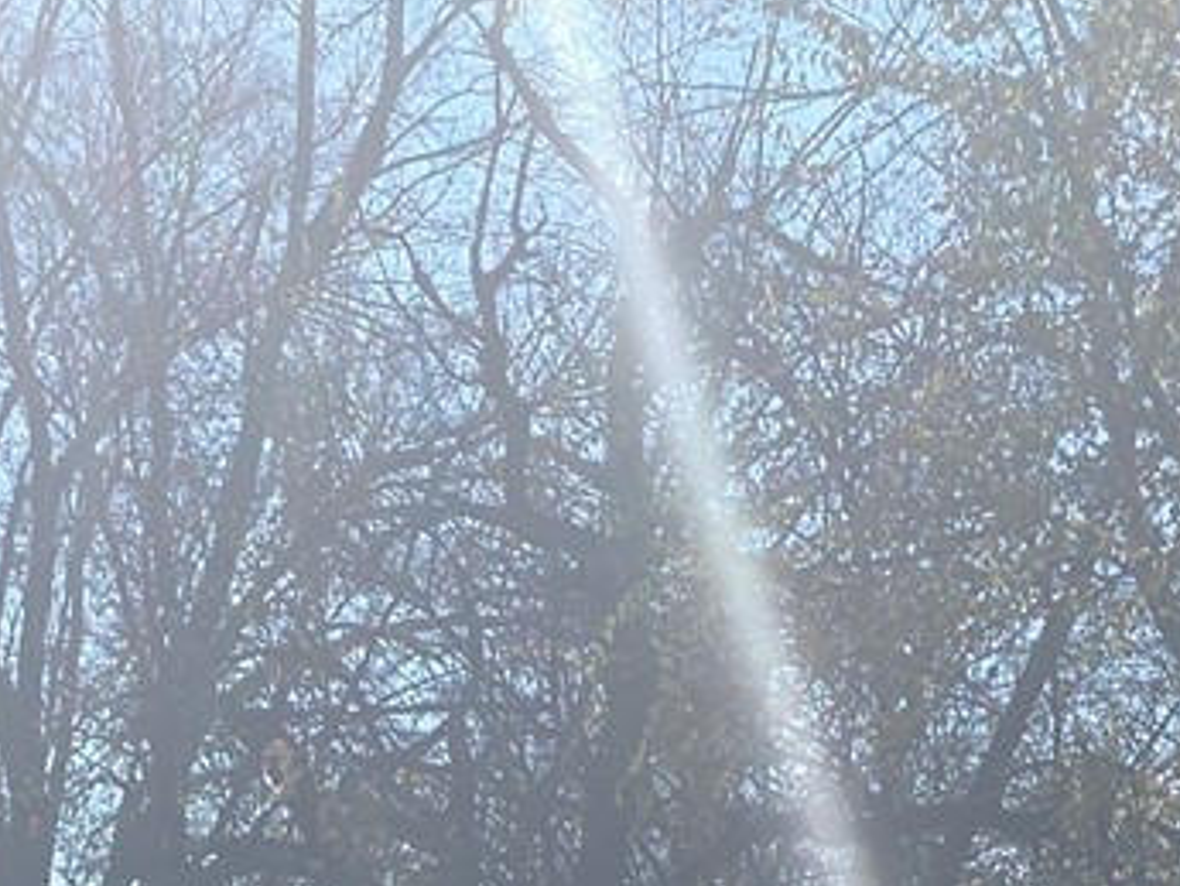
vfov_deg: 9.9
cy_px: 2271
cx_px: -41
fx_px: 4365
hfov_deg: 15.1
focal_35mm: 128
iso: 12
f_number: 1.7
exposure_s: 1/771
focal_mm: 6.3
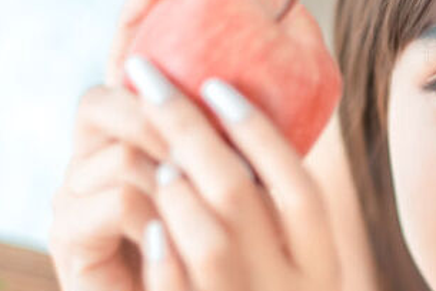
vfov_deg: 8.0
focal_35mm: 172
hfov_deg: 11.7
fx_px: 2085
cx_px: 486
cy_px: 242
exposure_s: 1/400
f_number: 1.4
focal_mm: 50
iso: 250
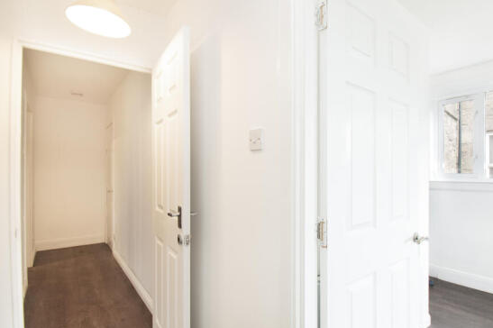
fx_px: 246
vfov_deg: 67.3
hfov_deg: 89.5
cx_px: 280
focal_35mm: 18
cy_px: 168
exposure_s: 1/2.5
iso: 320
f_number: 9
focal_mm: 10
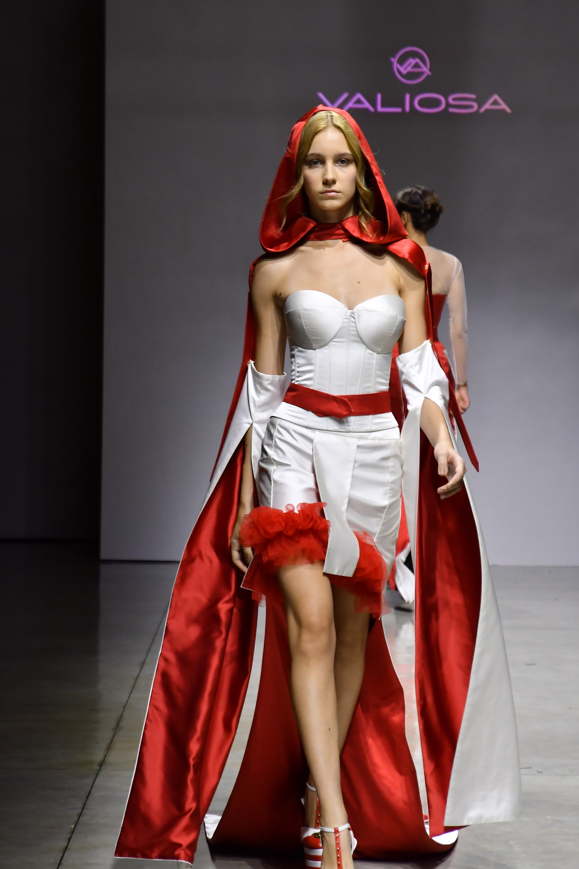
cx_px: 290
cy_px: 434
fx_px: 3860
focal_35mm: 160
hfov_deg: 8.6
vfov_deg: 12.8
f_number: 5.6
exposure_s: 1/320
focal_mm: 80
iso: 1250
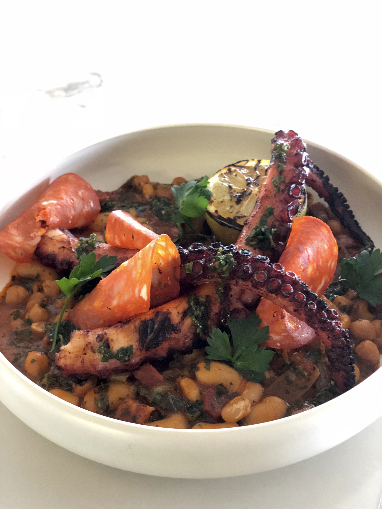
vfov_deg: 36.8
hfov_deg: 28.0
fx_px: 765
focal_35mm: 52
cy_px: 254
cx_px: 191
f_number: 2.4
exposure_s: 1/8
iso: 160
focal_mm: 6
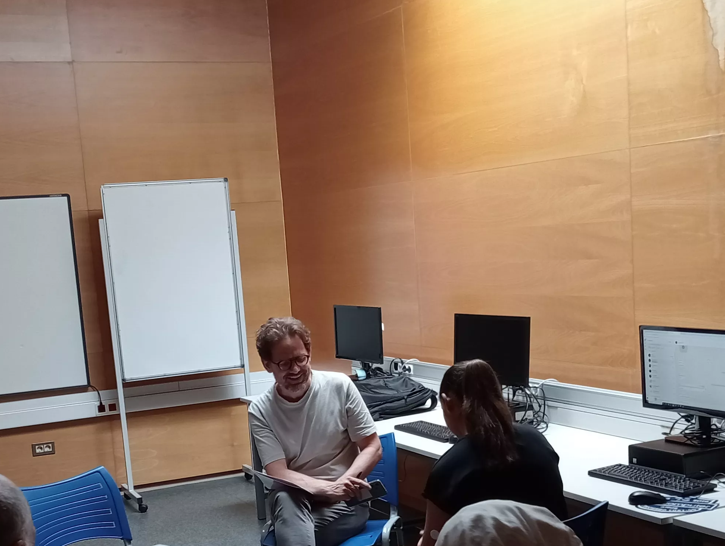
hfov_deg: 33.2
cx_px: 330
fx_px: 1216
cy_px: 418
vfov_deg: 25.0
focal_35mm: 58
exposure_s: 1/33.3
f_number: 1.8
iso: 676
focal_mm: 4.04
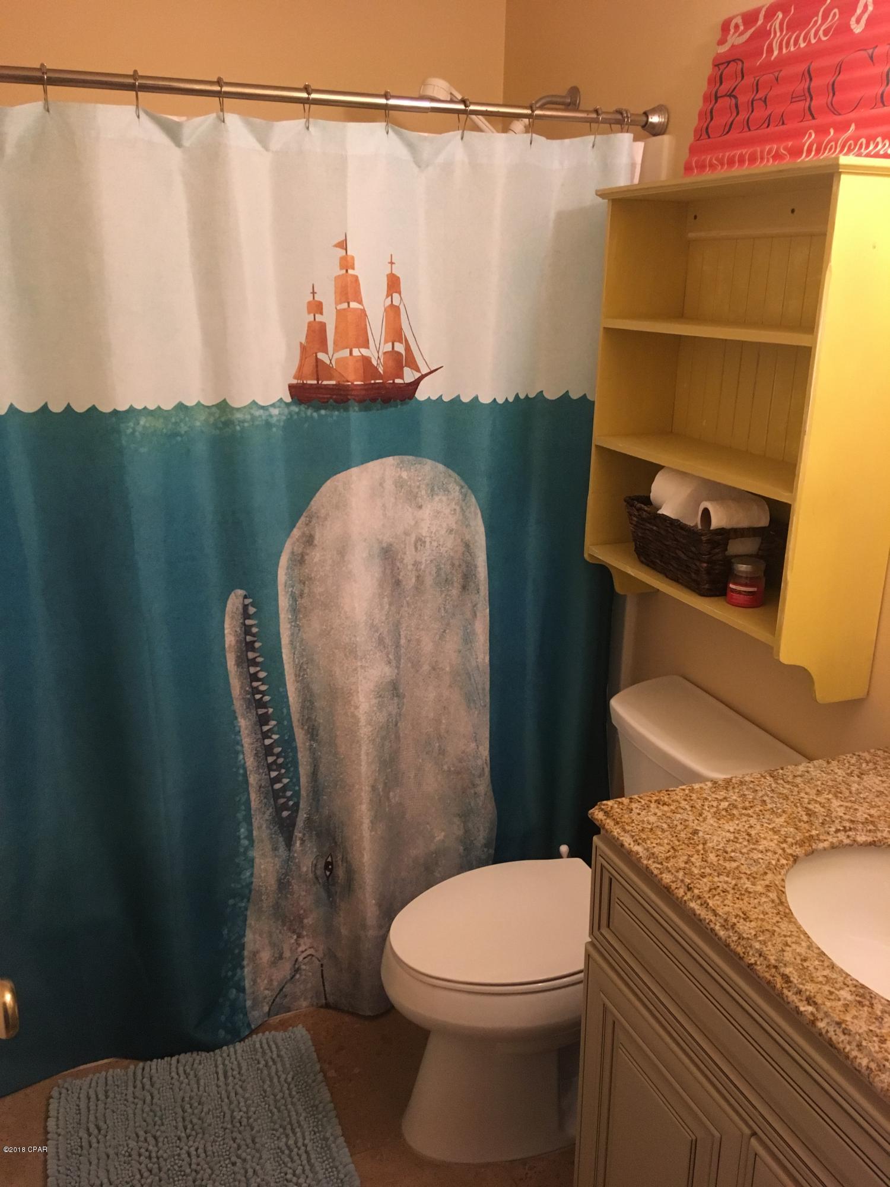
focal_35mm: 29
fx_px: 994
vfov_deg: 61.7
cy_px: 594
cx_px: 445
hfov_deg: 48.2
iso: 160
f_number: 2.2
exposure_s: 1/30
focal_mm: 4.15
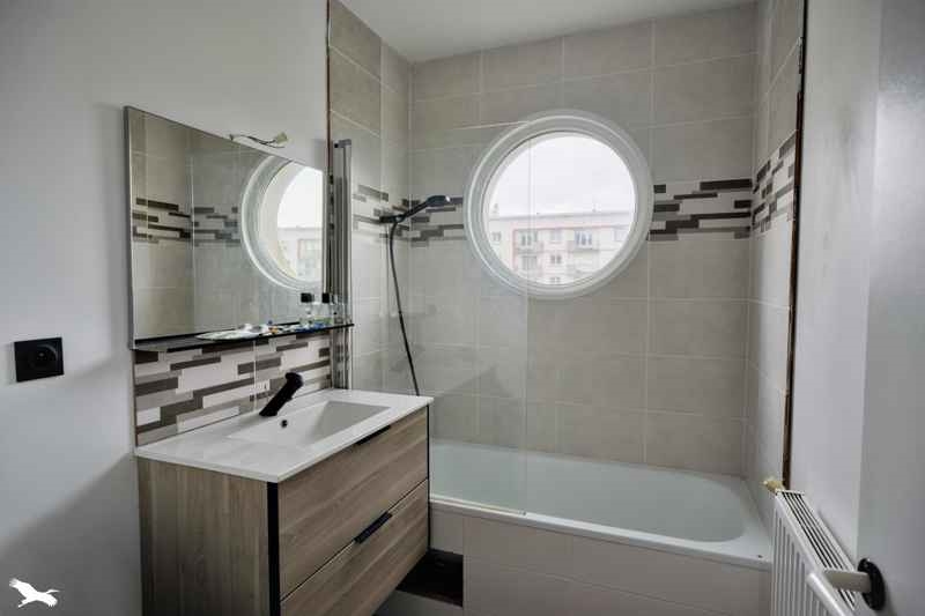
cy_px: 308
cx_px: 462
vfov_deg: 64.5
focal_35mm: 19
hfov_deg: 86.9
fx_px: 488
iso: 800
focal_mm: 19
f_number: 8
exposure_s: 1/800
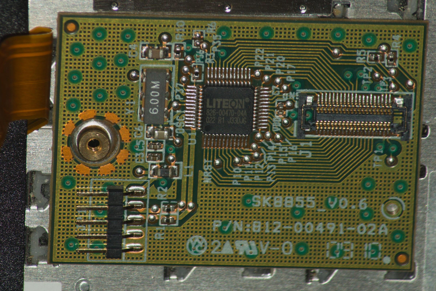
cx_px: 218
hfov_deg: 6.2
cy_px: 146
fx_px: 3996
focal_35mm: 330
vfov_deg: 4.2
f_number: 11
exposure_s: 1/60
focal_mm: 220
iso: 200
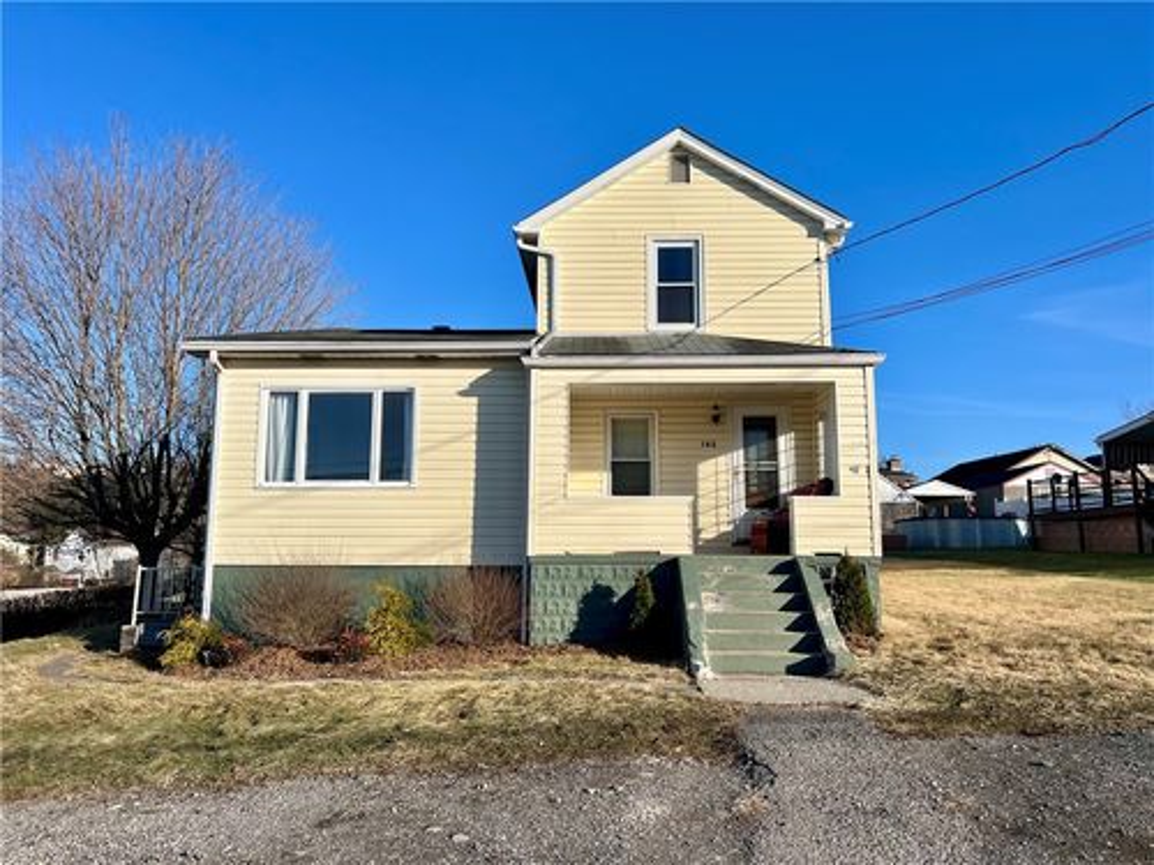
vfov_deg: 53.1
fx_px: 867
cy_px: 432
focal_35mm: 26
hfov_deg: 67.3
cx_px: 577
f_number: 1.5
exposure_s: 1/4831
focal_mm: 5.7
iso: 50
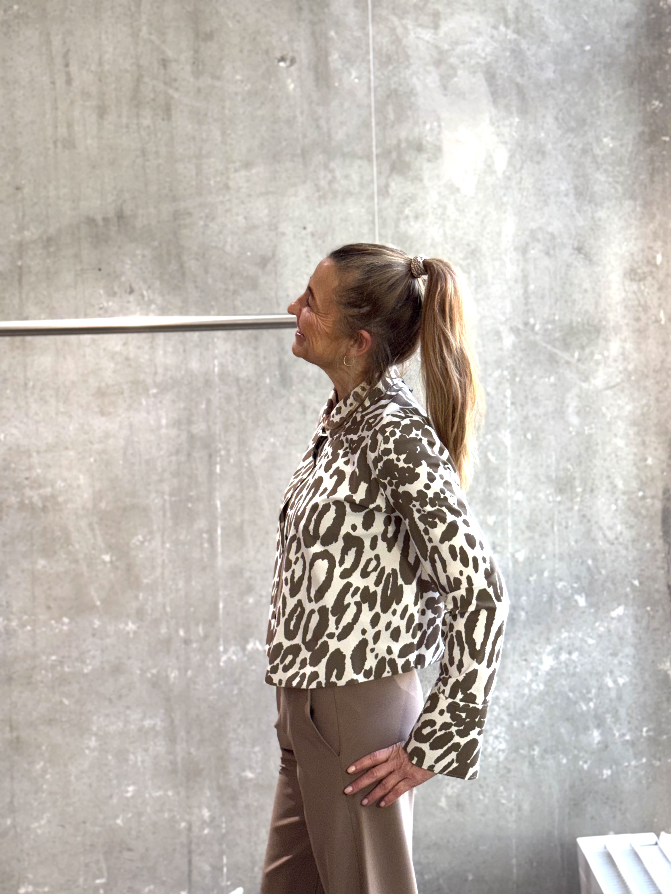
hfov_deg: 30.3
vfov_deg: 39.7
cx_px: 336
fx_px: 1241
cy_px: 447
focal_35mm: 48
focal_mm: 6.76
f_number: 1.78
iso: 50
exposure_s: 1/202
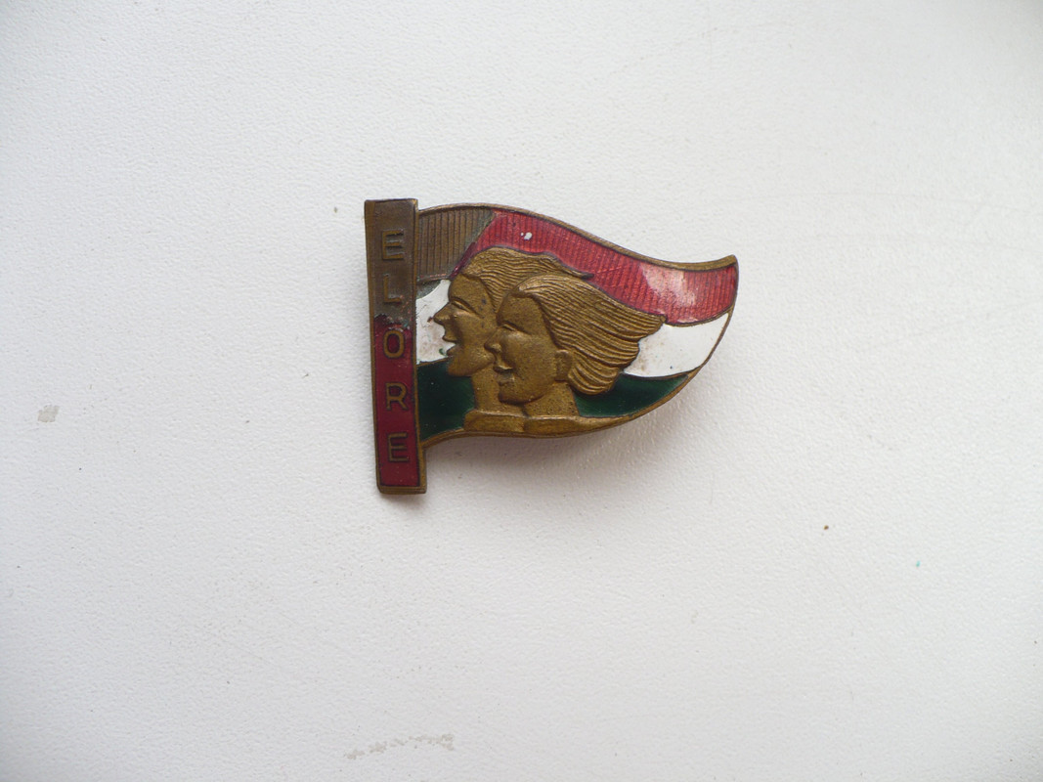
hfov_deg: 50.1
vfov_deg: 38.7
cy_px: 391
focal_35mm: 37
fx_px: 1115
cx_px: 522
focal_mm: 6.1
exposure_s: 1/125
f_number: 2.8
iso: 100
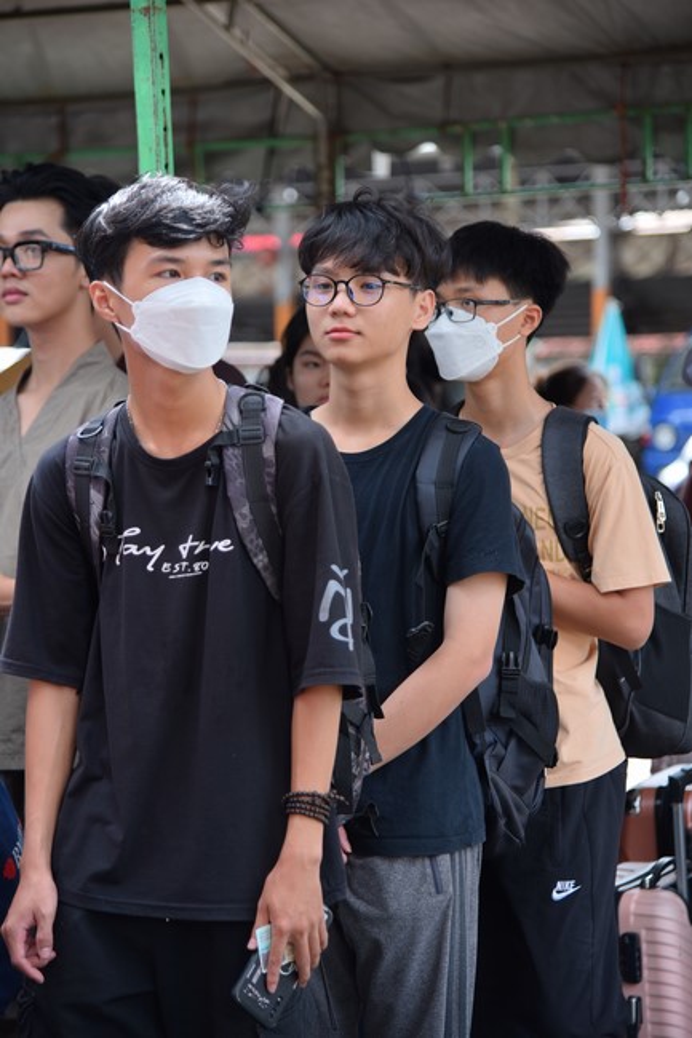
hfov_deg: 14.4
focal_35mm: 95
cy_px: 519
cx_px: 346
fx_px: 2740
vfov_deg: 21.5
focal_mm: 95
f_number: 4
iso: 100
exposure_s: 1/200
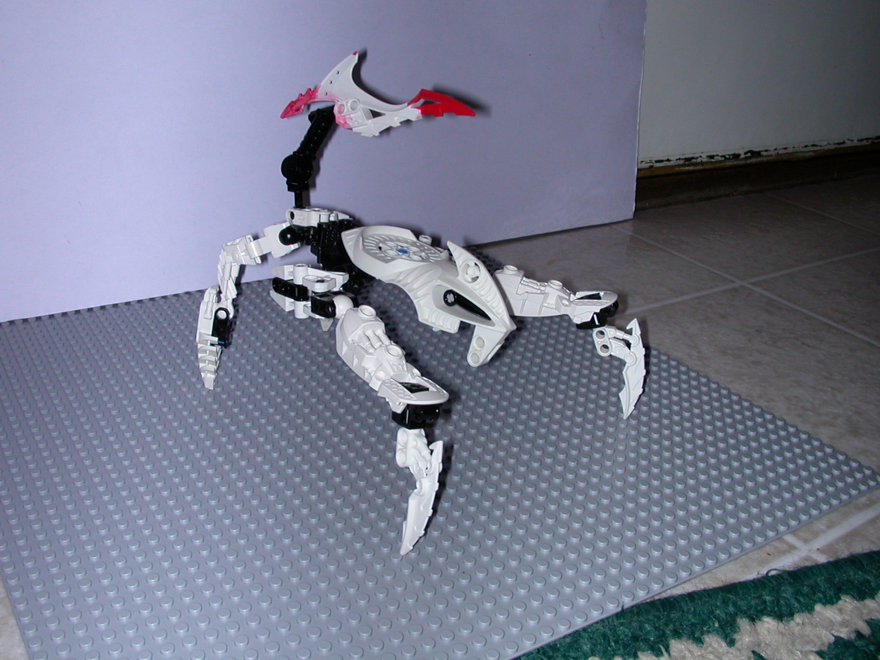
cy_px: 330
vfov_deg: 38.7
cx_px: 440
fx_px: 941
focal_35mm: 37
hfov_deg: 50.1
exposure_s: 1/59.9
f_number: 4.5
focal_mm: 5.6
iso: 100
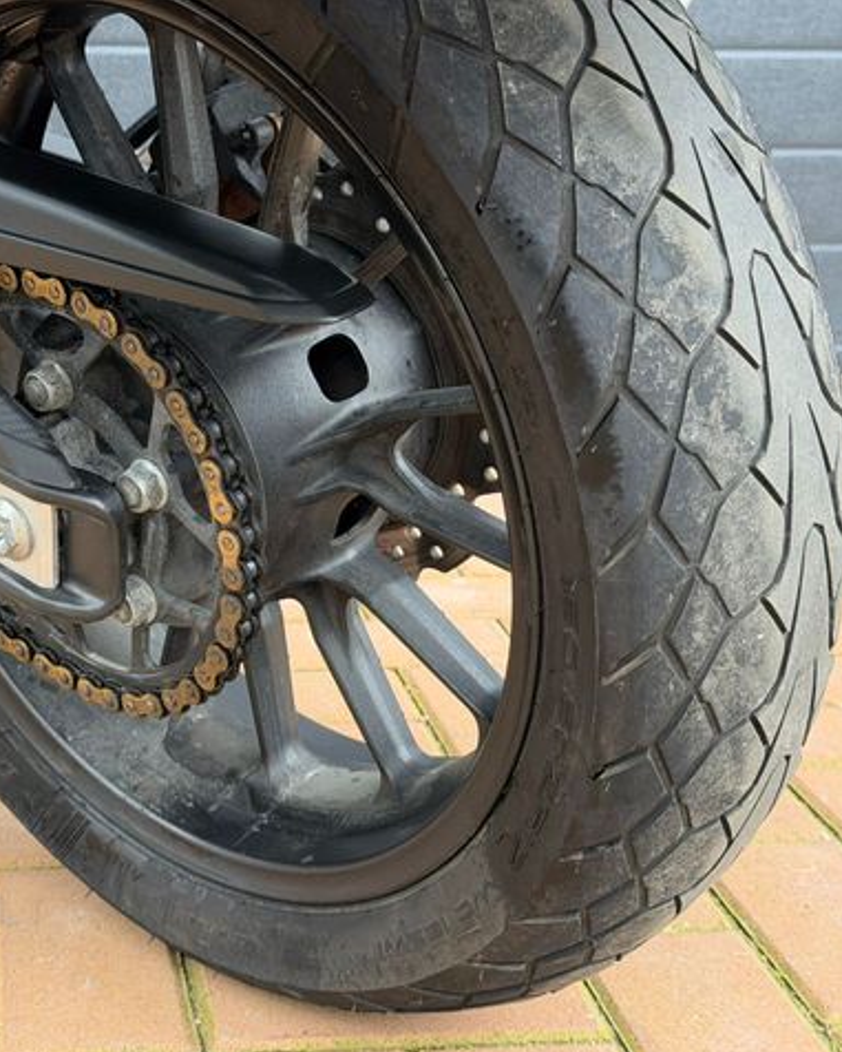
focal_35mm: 63
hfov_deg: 24.0
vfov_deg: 30.0
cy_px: 528
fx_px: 1962
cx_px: 228
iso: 100
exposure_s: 1/137
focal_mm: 6.76
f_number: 1.78
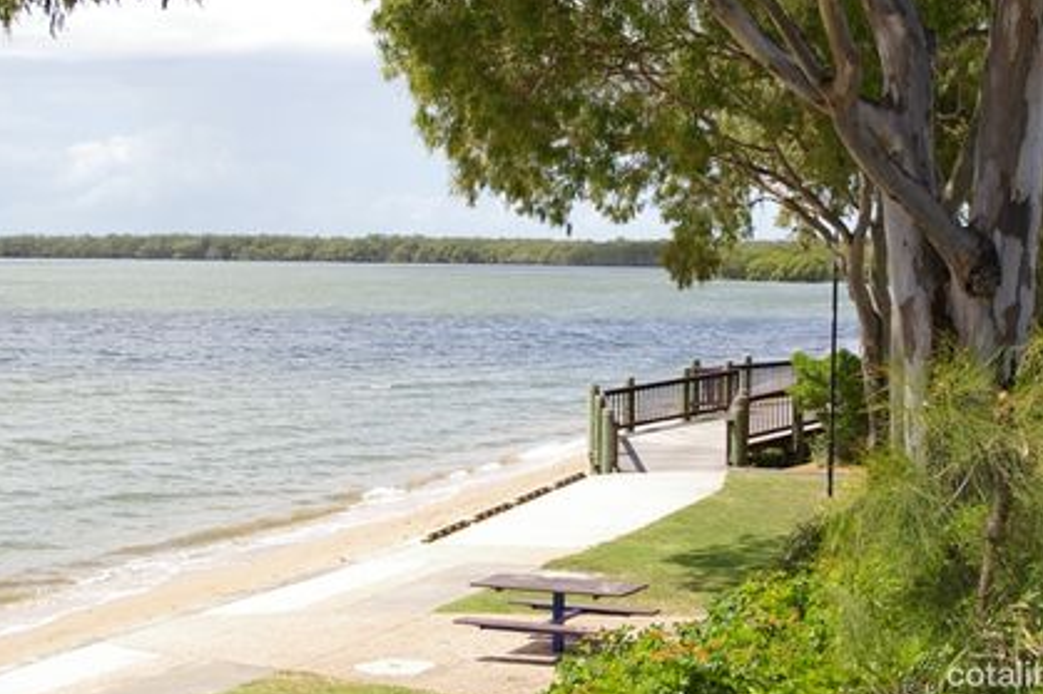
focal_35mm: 66
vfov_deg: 20.7
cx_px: 518
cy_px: 337
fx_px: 1899
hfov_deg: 30.7
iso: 200
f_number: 9.5
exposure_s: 1/350
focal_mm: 39
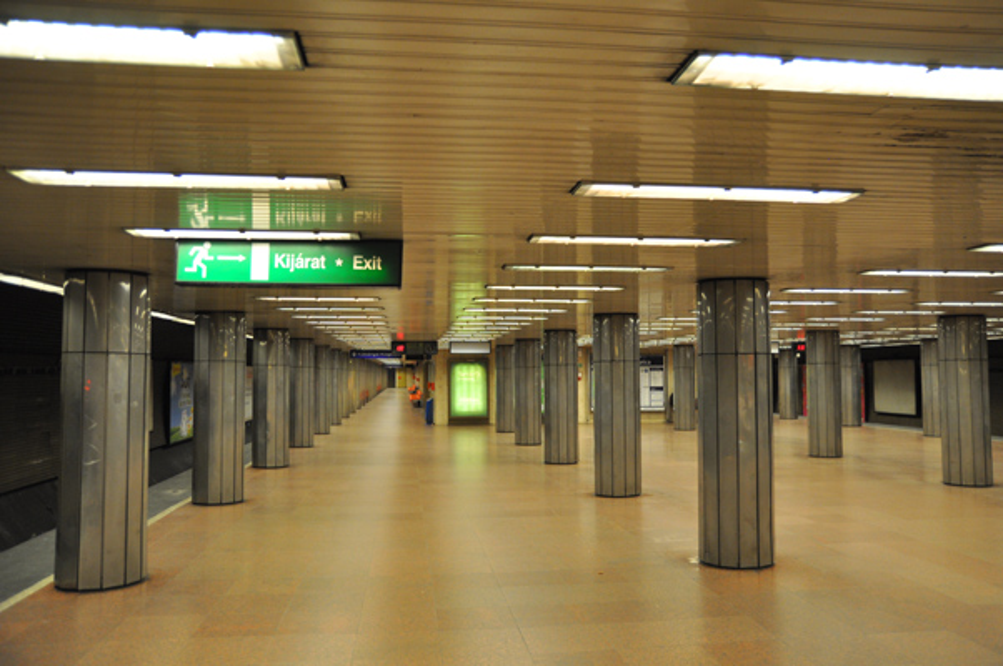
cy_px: 333
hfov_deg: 62.0
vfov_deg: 43.5
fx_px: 835
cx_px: 502
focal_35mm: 30
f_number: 3.5
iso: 800
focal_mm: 20
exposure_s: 1/50
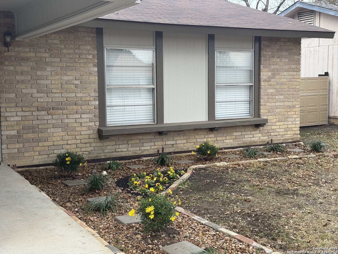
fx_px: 469
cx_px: 169
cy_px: 127
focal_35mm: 48
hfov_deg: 39.7
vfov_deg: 30.3
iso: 64
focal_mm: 6.76
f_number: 1.78
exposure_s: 1/531
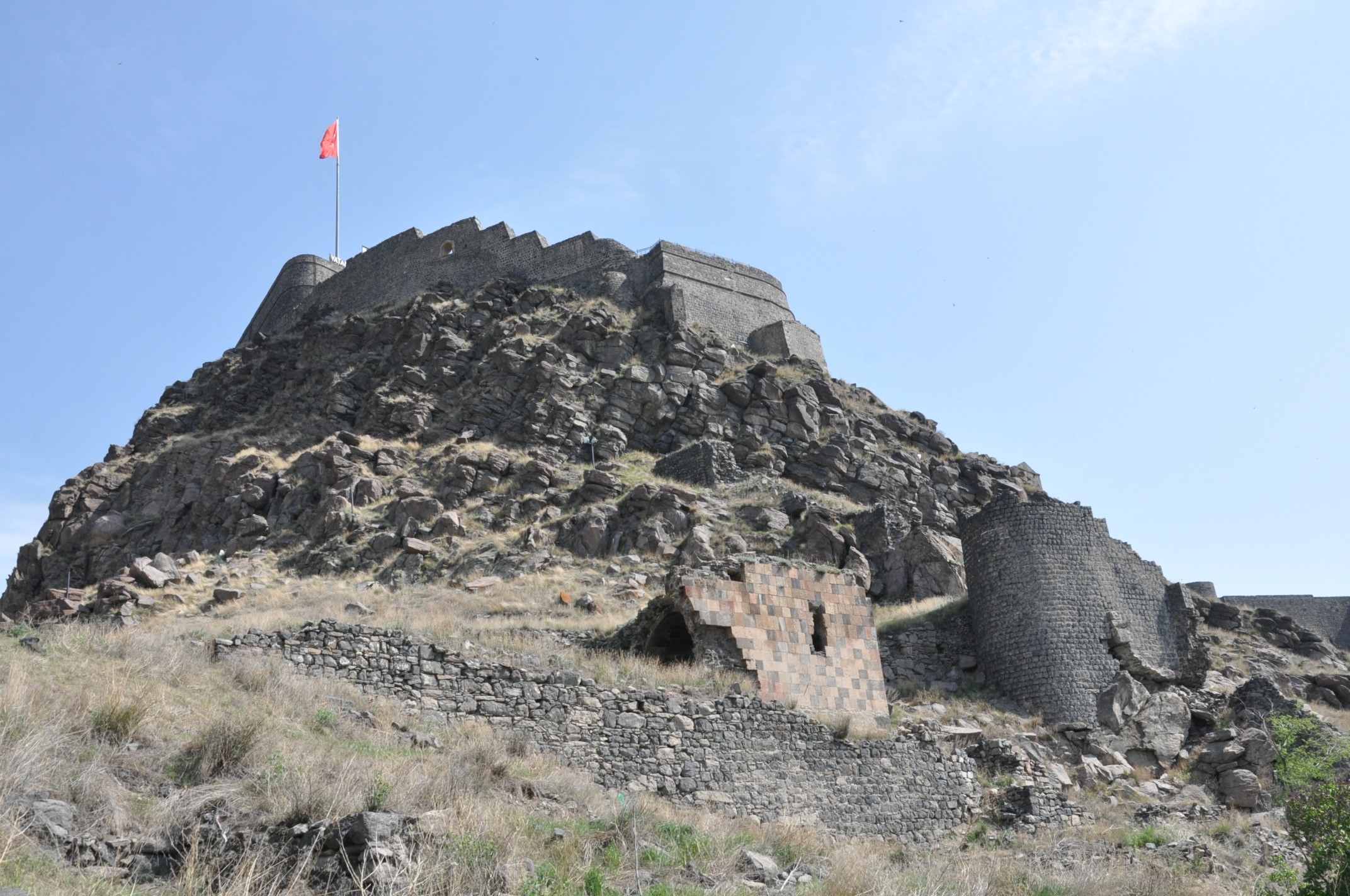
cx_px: 675
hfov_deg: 53.2
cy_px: 448
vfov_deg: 36.8
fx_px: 1348
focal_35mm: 36
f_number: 11
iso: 800
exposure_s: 1/500
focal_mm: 24
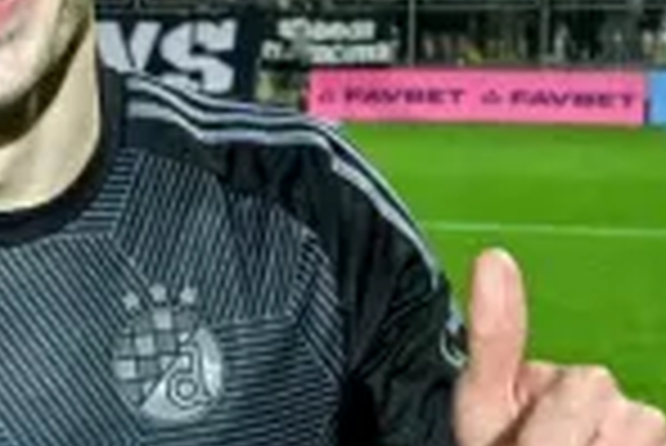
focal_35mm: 82
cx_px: -76
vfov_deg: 16.7
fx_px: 1518
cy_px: 282
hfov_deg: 23.2
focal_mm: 16
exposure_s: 1/1600
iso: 4000
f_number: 4
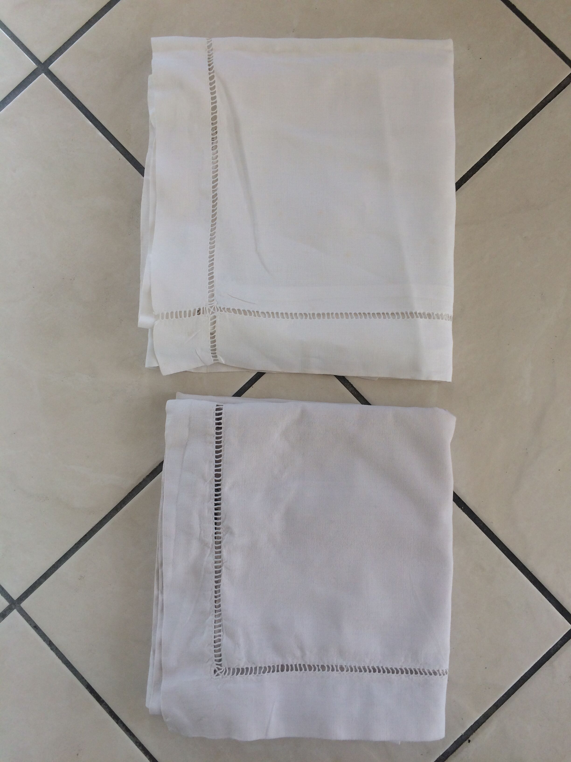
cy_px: 381
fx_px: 638
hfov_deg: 48.2
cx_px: 286
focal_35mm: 29
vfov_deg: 61.7
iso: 32
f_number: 2.2
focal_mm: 4.15
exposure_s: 1/246
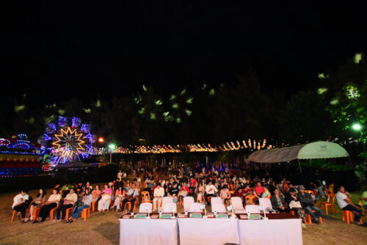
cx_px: 184
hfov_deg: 90.0
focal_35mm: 18
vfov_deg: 67.5
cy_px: 122
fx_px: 184
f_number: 5
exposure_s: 1/160
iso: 5000
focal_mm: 12
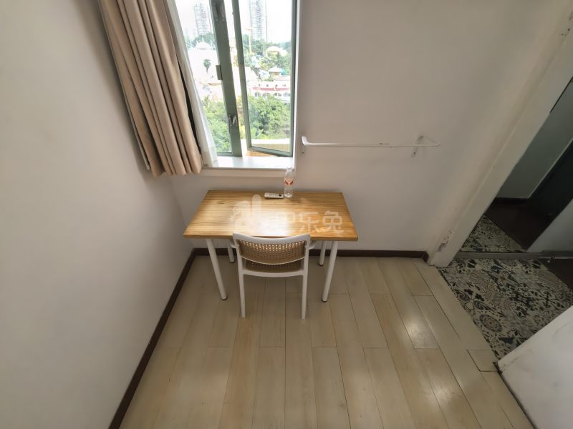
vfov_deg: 89.9
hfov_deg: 106.2
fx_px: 215
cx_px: 286
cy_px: 214
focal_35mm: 13
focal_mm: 1.95
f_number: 2.2
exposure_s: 1/103
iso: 100
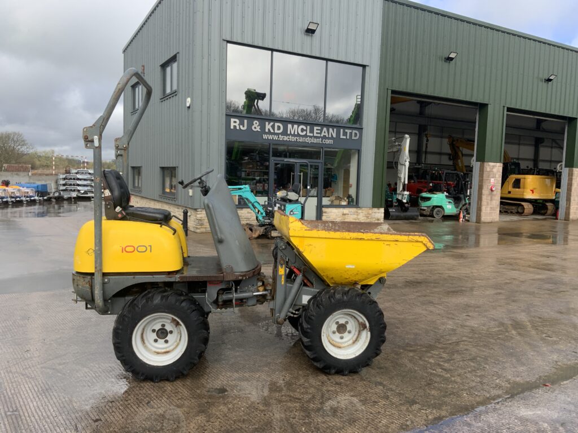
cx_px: 289
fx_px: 484
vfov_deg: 48.2
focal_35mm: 29
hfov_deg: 61.7
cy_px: 216
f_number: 1.8
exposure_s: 1/929
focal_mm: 3
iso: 16
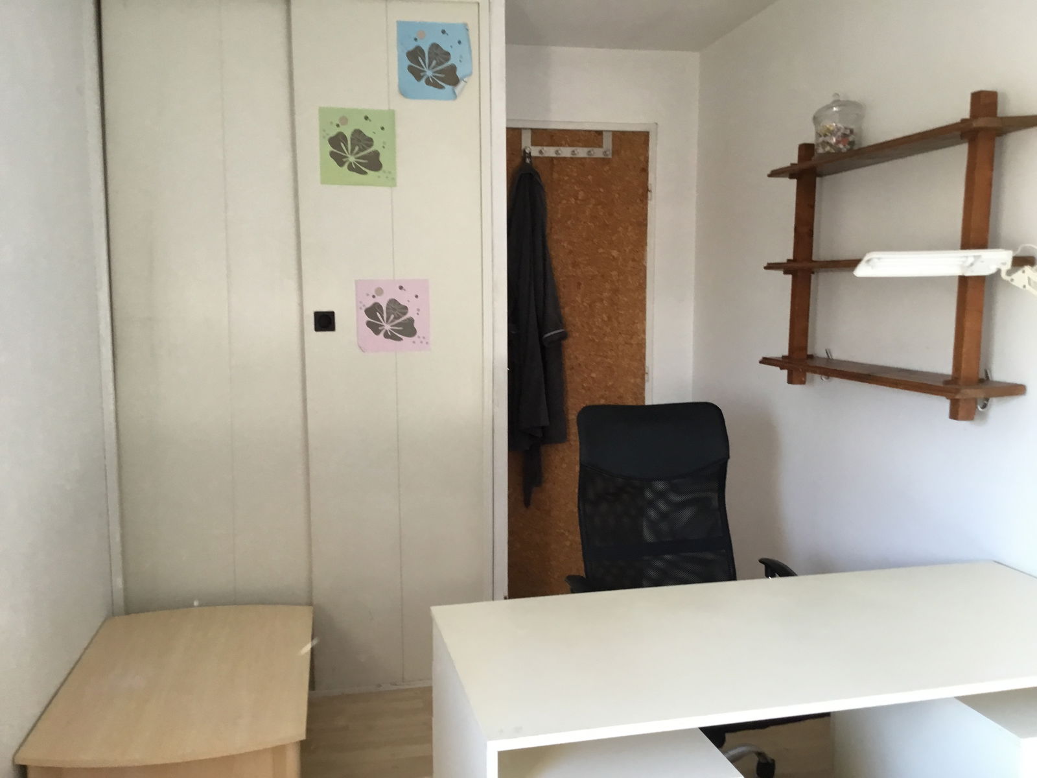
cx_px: 518
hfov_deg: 58.4
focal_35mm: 31
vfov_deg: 45.4
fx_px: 929
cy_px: 389
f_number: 2.4
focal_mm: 3.3
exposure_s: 1/33
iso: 100
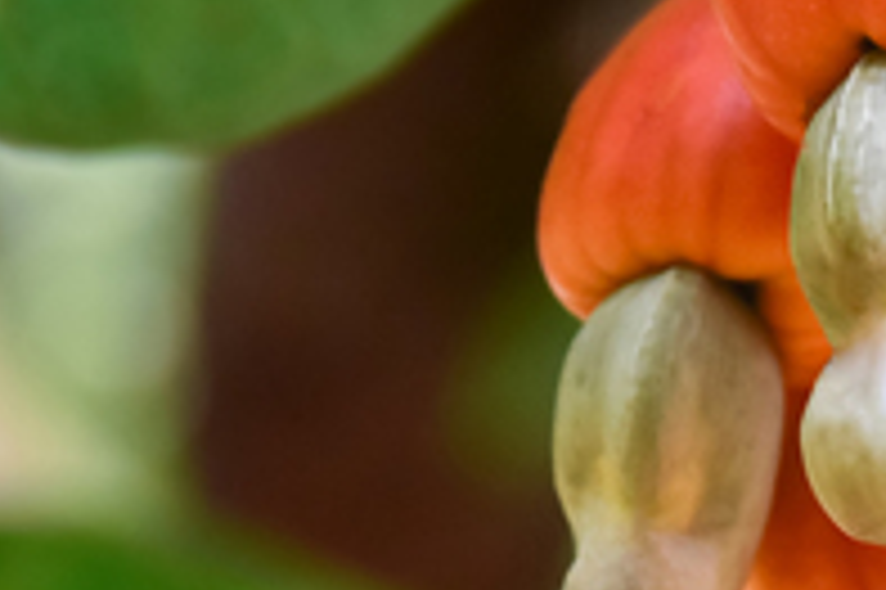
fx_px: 16820
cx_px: 926
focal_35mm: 684
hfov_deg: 3.0
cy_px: 471
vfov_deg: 2.0
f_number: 8
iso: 2000
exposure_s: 1/640
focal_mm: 140
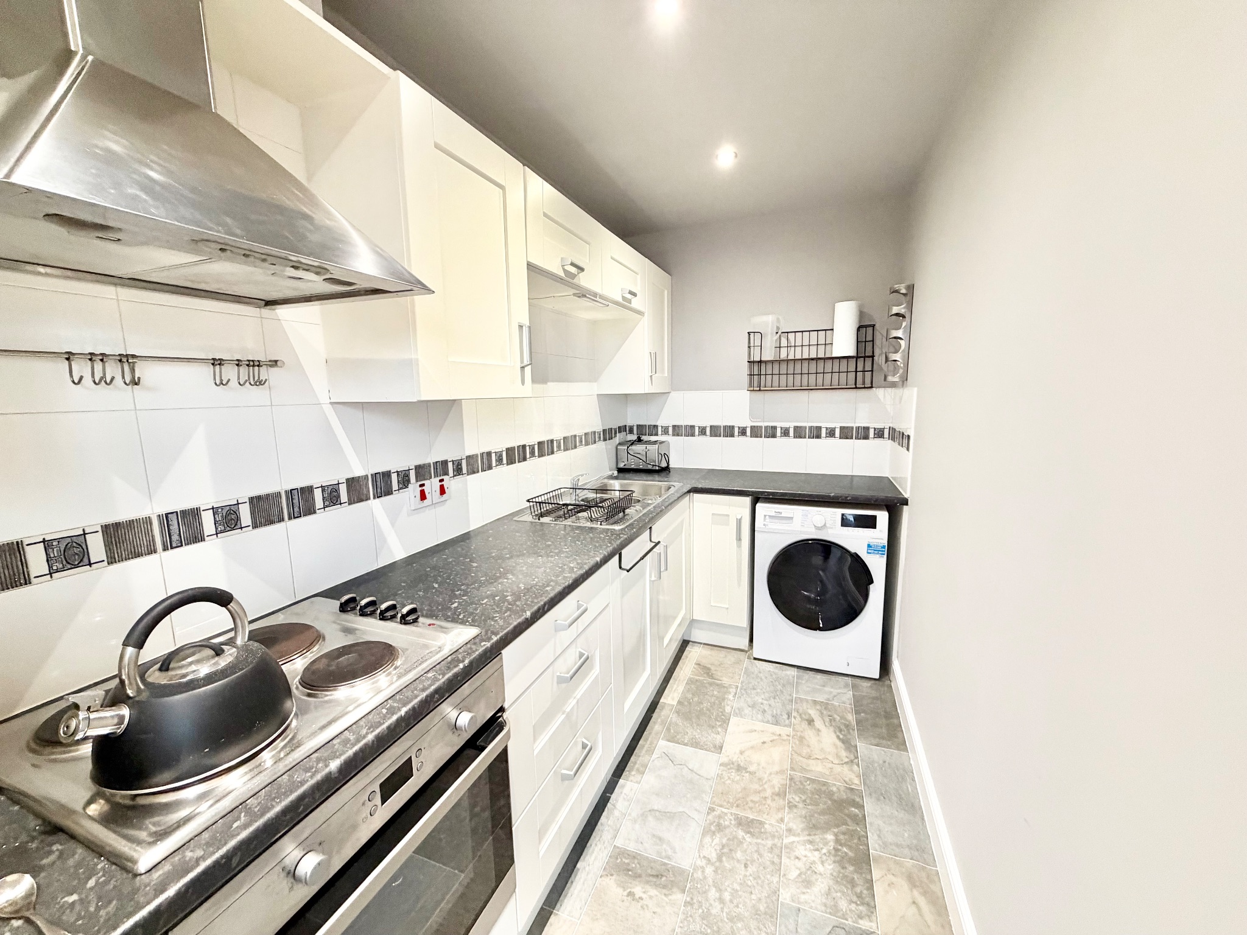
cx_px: 624
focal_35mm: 14
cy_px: 468
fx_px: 504
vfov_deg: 85.7
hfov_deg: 102.1
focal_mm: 2.22
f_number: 2.2
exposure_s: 1/50
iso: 320
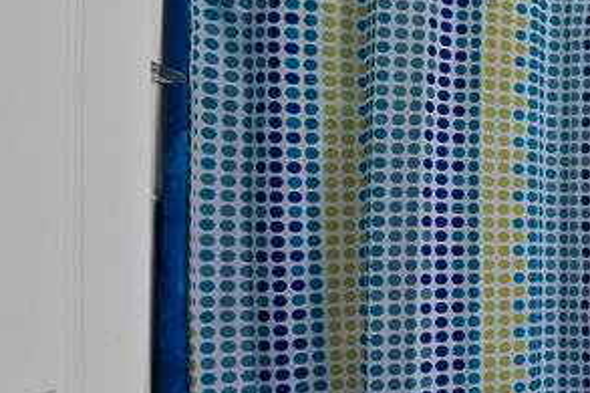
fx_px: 688
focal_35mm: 42
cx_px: 894
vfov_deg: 31.7
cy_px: 246
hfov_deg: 28.6
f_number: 9
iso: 640
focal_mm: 12
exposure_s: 1/3
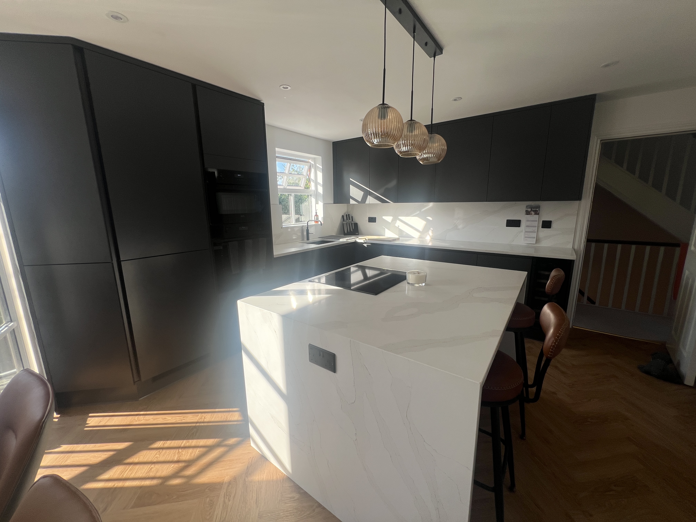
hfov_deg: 106.2
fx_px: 261
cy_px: 261
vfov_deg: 89.9
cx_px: 348
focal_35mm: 13
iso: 32
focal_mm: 1.57
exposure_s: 1/192
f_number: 1.8
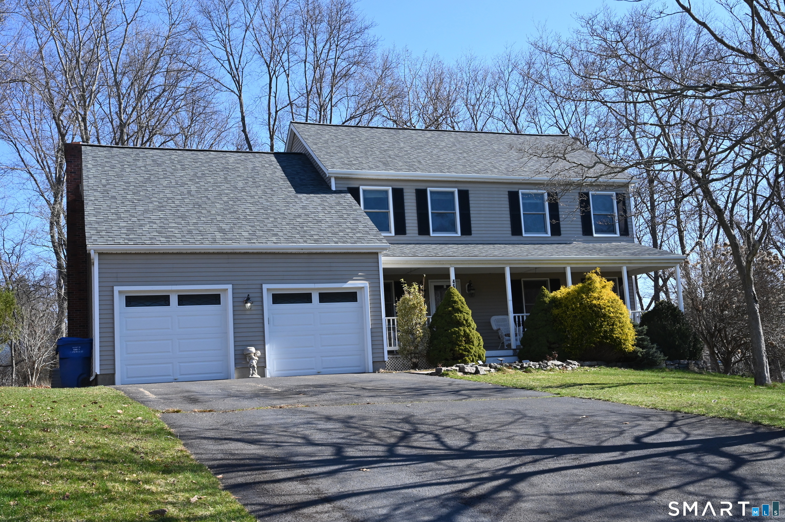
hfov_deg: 48.5
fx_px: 872
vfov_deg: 33.4
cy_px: 261
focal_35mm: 40
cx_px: 392
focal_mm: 40
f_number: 13
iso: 1250
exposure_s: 1/640
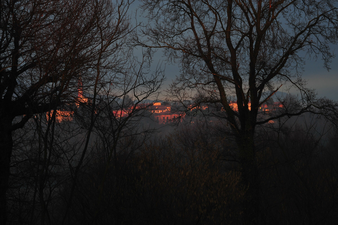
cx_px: 169
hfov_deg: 14.7
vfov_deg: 9.8
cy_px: 112
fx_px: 1314
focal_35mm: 140
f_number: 9
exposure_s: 1/80
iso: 320
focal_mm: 140
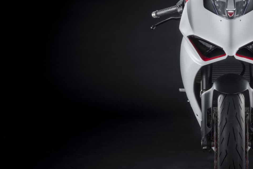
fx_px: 1483
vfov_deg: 6.5
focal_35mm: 211
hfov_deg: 9.7
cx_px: 228
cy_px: 81
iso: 100
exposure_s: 1/160
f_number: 11
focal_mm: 105
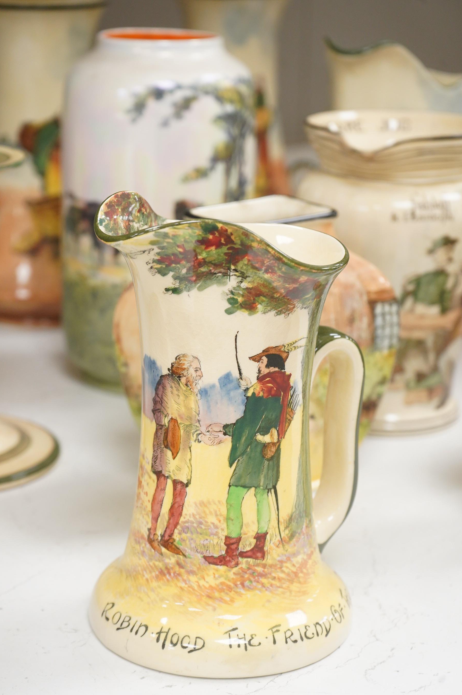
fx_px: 1504
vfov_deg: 26.0
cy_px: 358
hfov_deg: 17.5
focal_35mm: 78
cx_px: 222
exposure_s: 1/80
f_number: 7.1
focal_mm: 70
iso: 2500
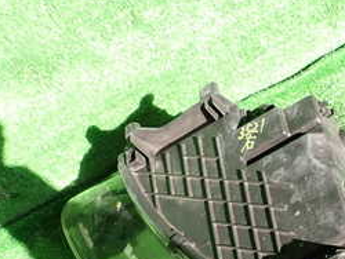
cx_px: 364
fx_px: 599
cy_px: 270
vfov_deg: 23.3
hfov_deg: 29.5
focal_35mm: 60
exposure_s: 1/250
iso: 100
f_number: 2.8
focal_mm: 4.5
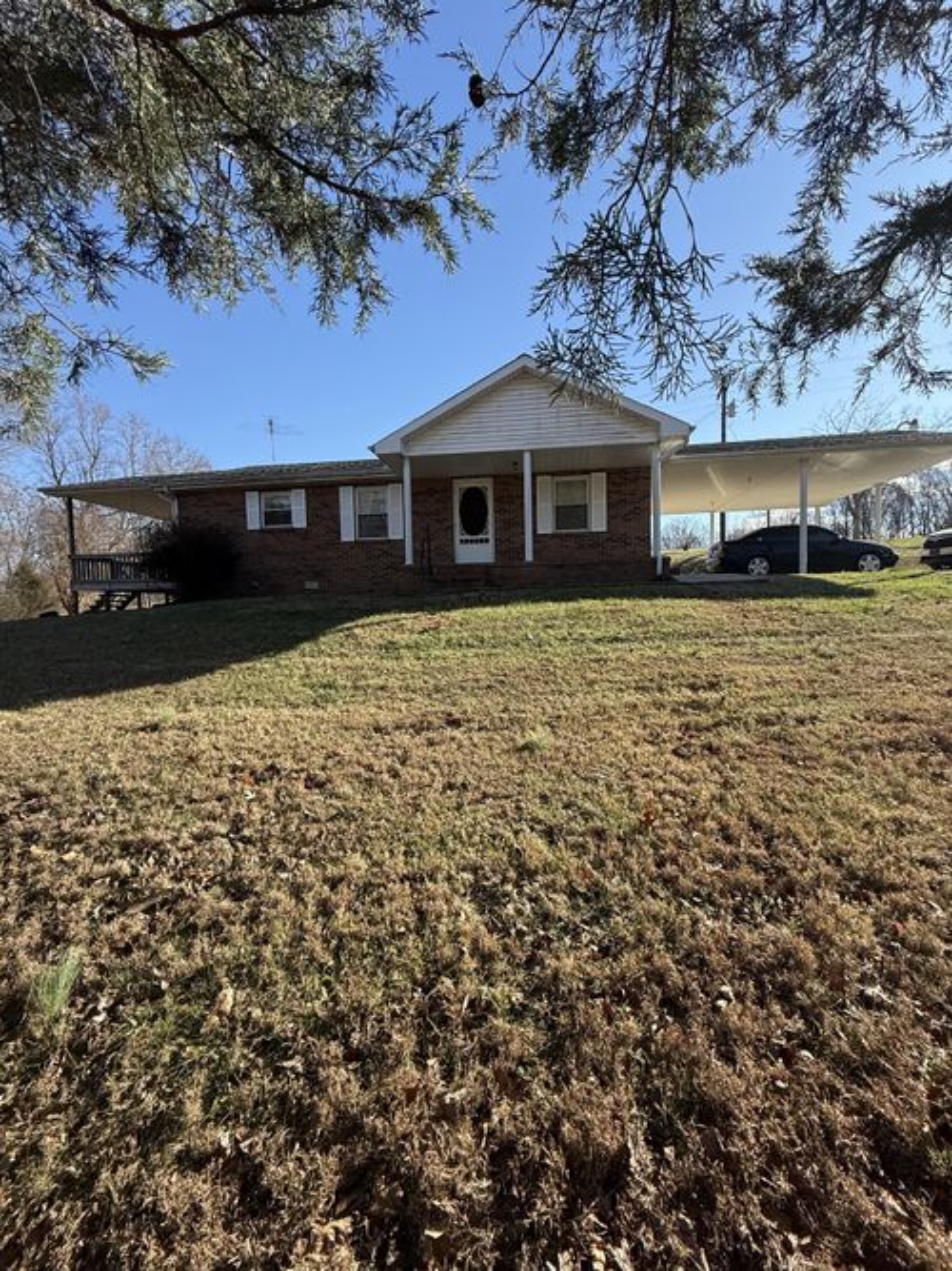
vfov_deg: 102.1
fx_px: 514
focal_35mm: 14
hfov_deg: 85.7
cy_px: 636
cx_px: 476
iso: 64
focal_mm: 2.22
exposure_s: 1/820
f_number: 2.2
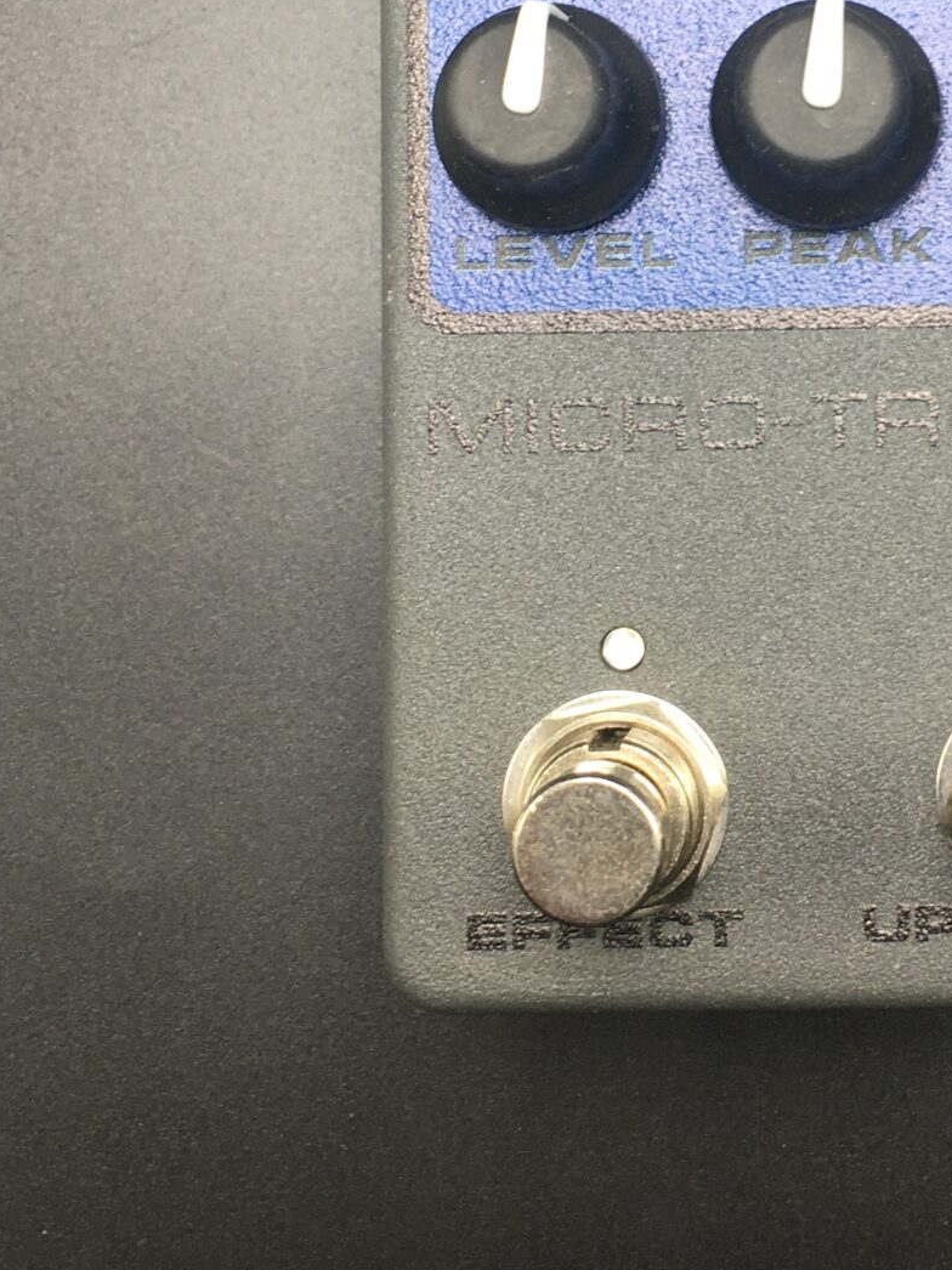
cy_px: 240
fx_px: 2605
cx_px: 862
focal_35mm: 71
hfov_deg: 20.3
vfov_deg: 26.8
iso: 25
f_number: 2.2
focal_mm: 4.15
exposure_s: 1/60
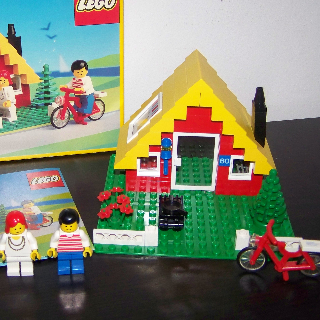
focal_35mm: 54
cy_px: 141
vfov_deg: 31.6
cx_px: 89
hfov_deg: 31.2
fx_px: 565
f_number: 2.8
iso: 200
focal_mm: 6.3
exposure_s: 1/30
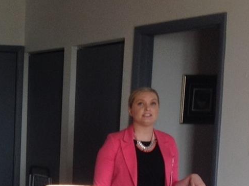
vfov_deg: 12.6
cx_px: -52
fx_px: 825
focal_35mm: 115
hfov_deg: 16.4
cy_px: 204
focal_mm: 4.28
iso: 50
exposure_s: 1/30
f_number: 2.4
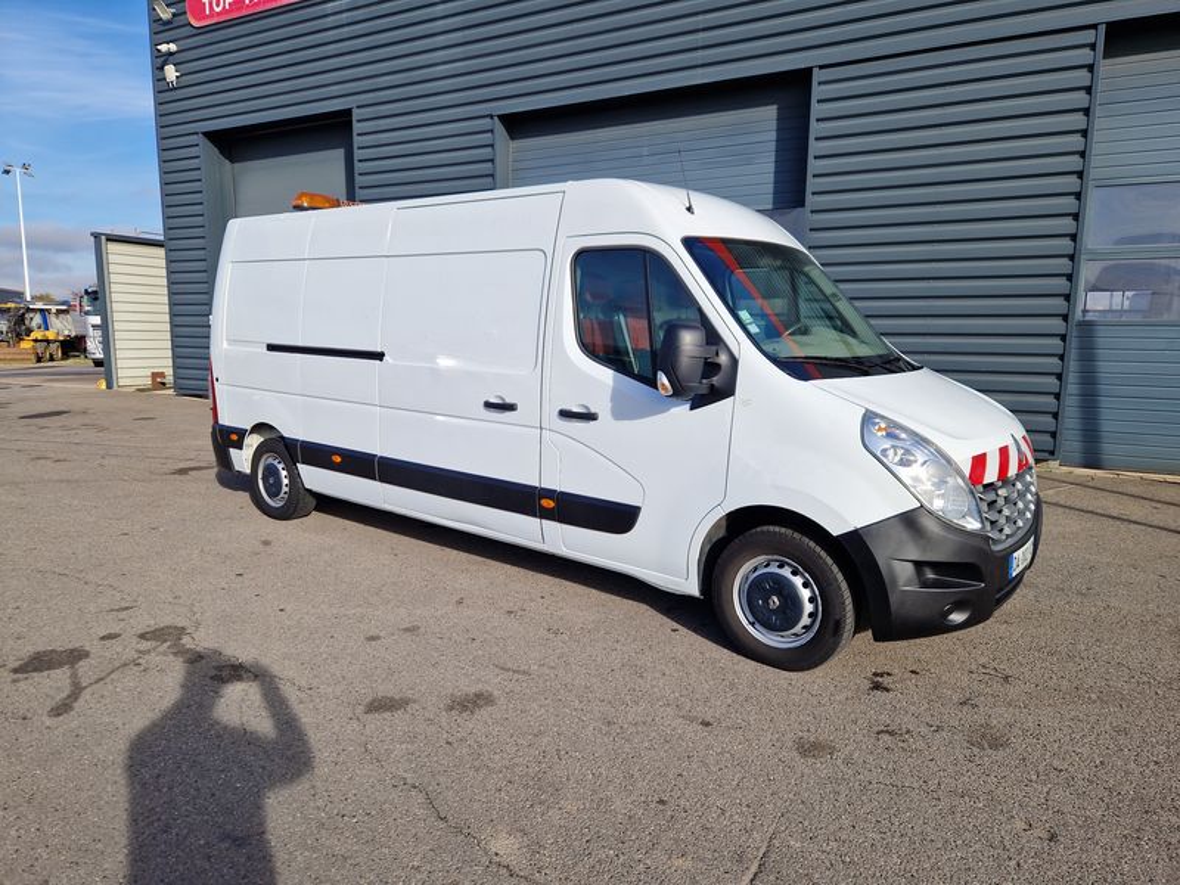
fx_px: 784
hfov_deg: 73.9
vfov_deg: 58.9
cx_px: 590
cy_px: 442
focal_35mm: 23
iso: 50
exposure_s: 1/12500
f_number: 1.8
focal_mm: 5.4
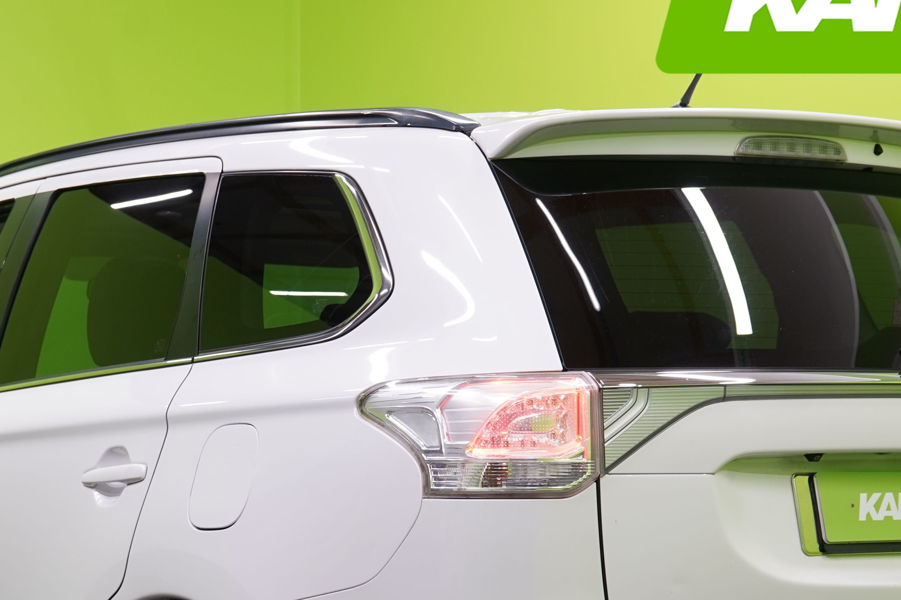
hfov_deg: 16.3
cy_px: 488
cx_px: 414
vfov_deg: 10.8
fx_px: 3153
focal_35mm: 126
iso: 400
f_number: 5.6
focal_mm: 59
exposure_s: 1/30
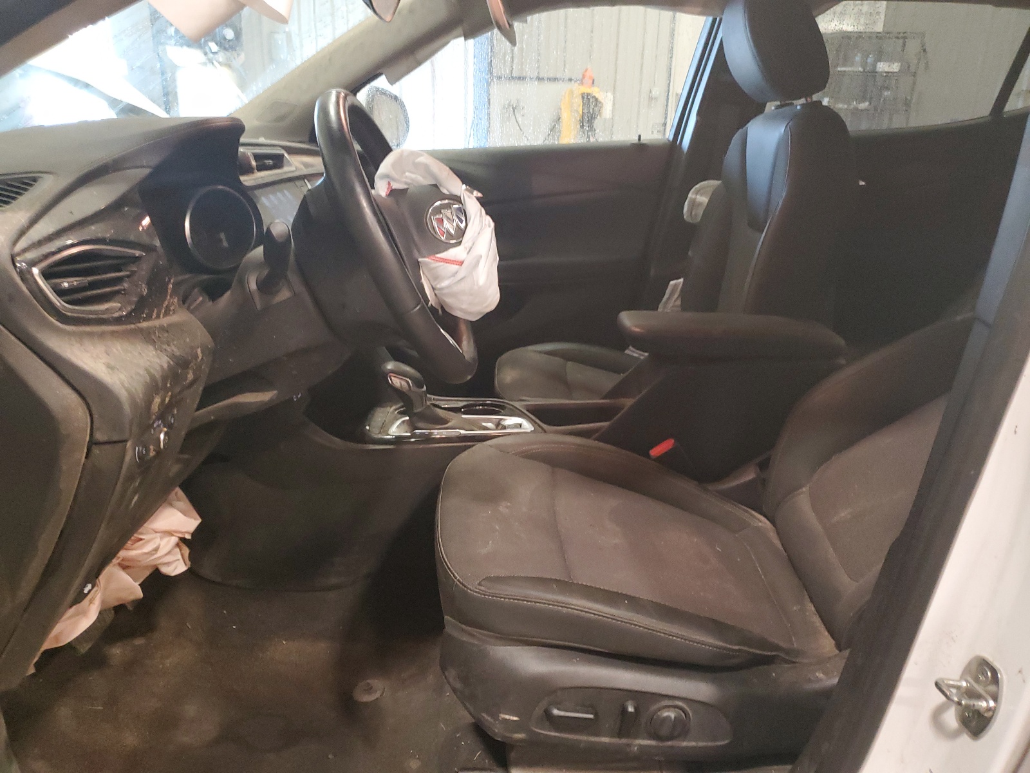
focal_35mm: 26
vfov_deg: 53.1
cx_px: 515
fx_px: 774
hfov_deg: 67.3
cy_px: 386
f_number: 1.5
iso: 398
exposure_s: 1/15
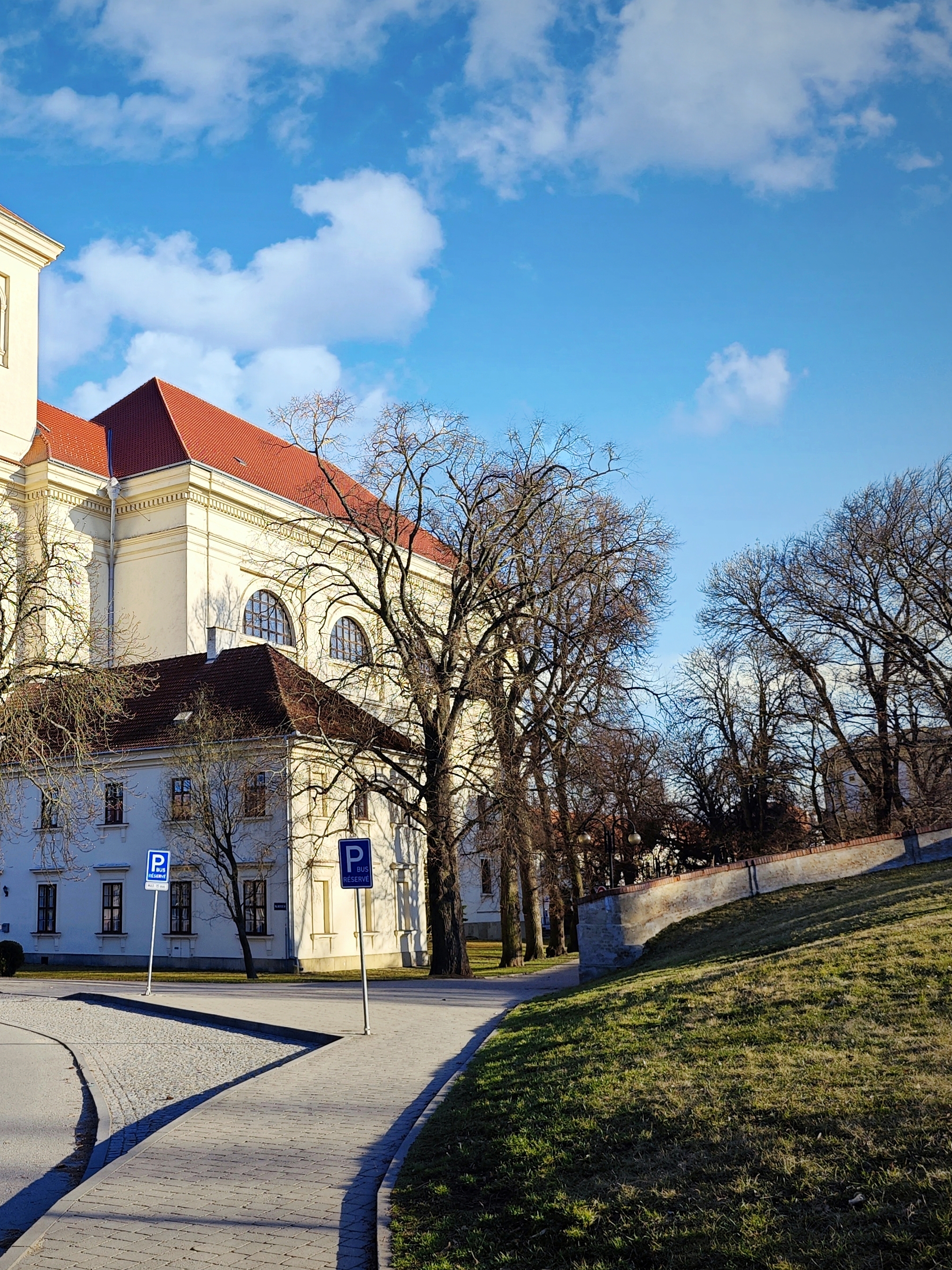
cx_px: 155
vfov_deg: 58.4
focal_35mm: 31
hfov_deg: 42.8
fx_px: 1137
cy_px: 632
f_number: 1.9
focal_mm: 7.79
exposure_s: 1/1774
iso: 50
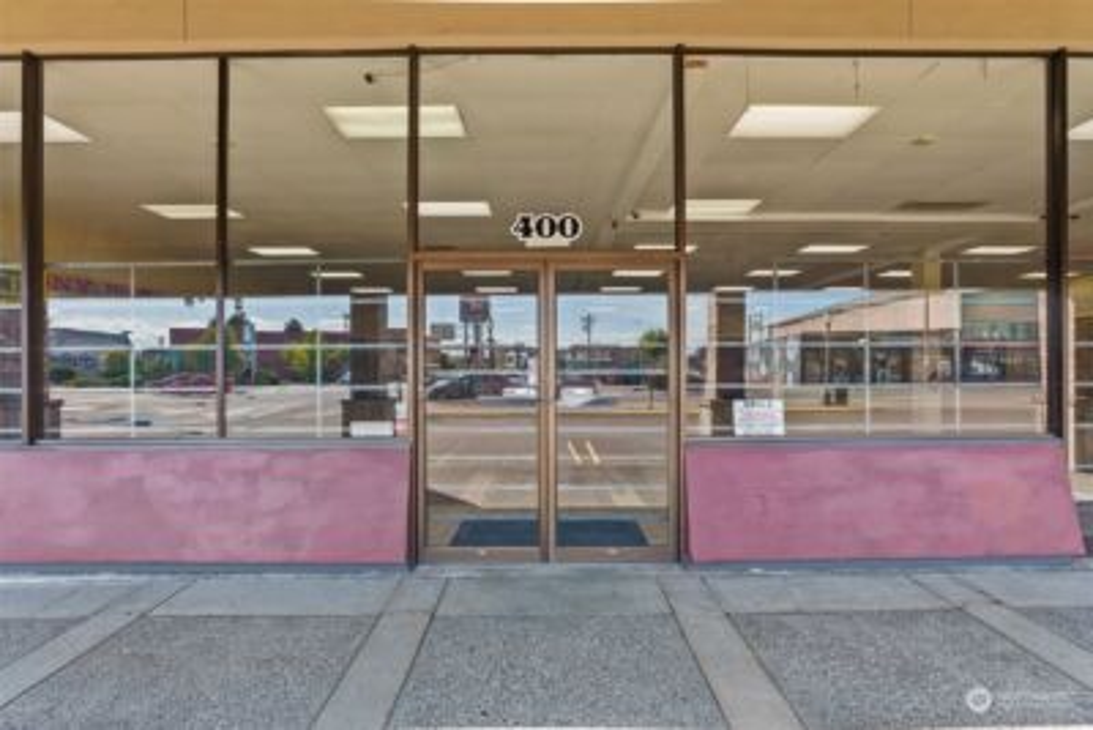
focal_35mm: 16
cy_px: 365
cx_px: 546
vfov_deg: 73.8
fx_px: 486
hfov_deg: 96.7
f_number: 8
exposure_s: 1/40
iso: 500
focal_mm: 16
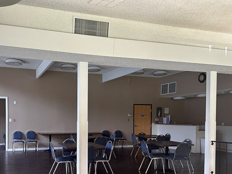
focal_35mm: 38
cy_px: 123
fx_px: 255
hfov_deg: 48.5
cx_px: 85
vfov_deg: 37.1
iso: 250
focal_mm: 6.86
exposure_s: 1/114
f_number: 1.78
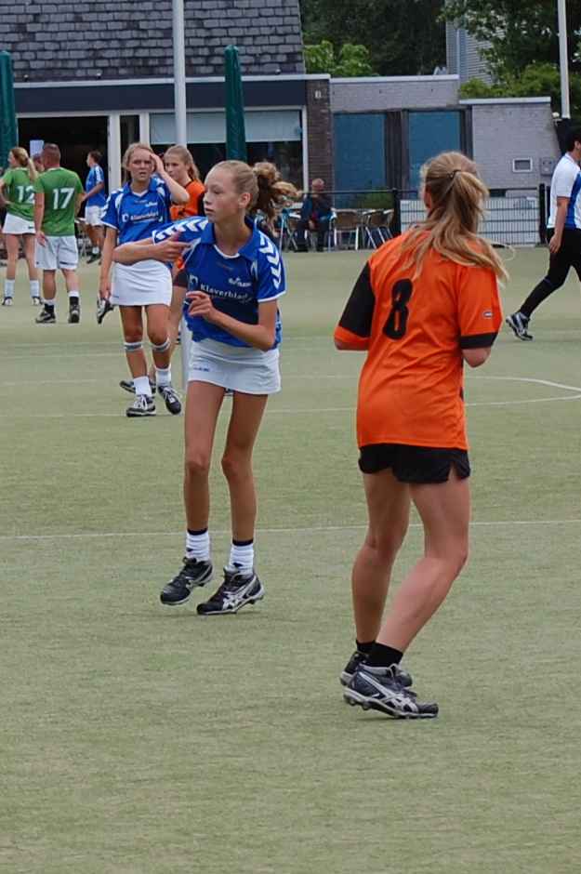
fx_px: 2255
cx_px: 290
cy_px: 437
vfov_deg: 21.9
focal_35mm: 93
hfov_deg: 14.7
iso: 200
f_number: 5.6
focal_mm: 62
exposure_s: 1/500
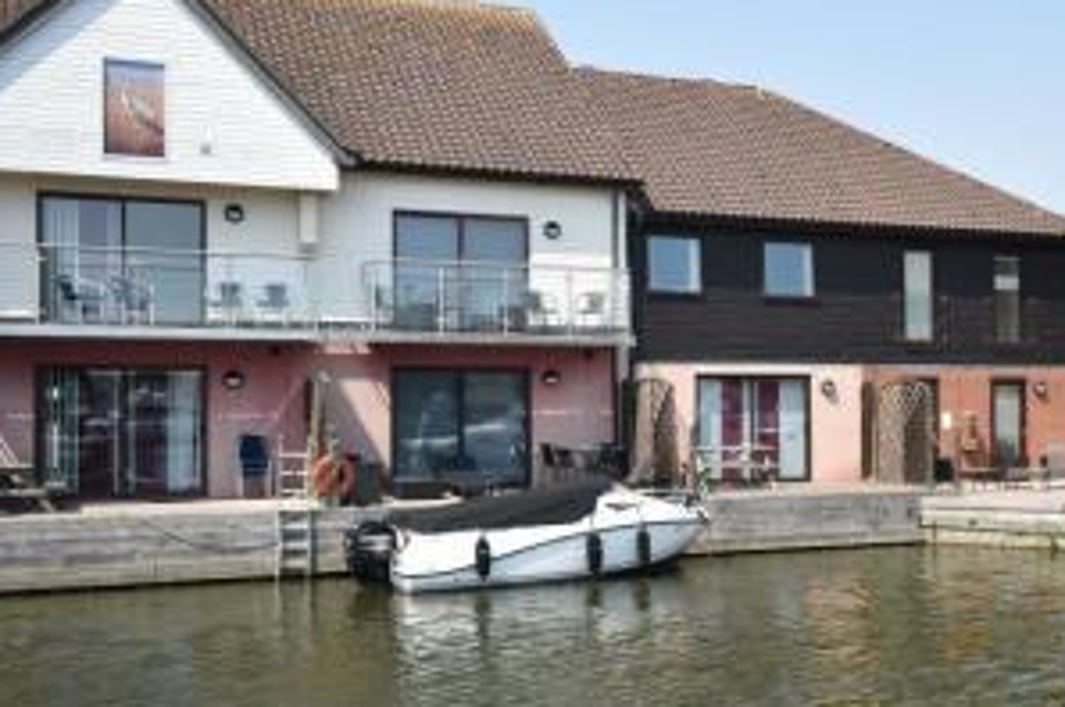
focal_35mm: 48
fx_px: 1418
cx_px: 758
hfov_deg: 40.3
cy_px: 377
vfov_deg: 28.0
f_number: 8
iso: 200
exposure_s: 1/250
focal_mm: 20
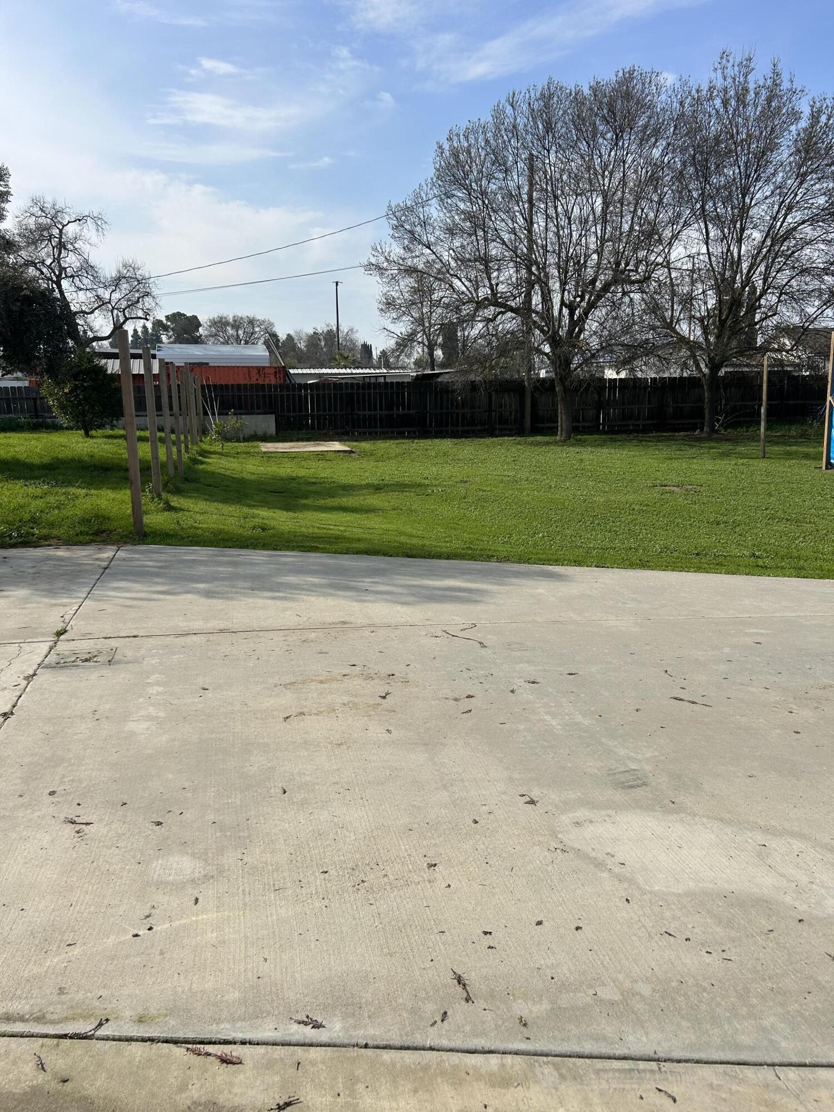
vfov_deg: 67.3
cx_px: 417
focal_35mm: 26
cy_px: 556
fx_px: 835
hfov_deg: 53.1
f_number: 1.5
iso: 50
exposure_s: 1/5076
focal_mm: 5.7
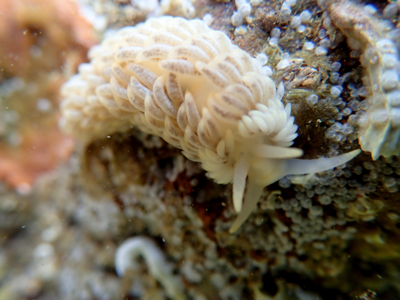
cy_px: 150
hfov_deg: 60.0
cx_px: 200
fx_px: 347
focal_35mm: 30
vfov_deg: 46.8
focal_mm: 5.5
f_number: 2.3
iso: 125
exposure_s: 1/125
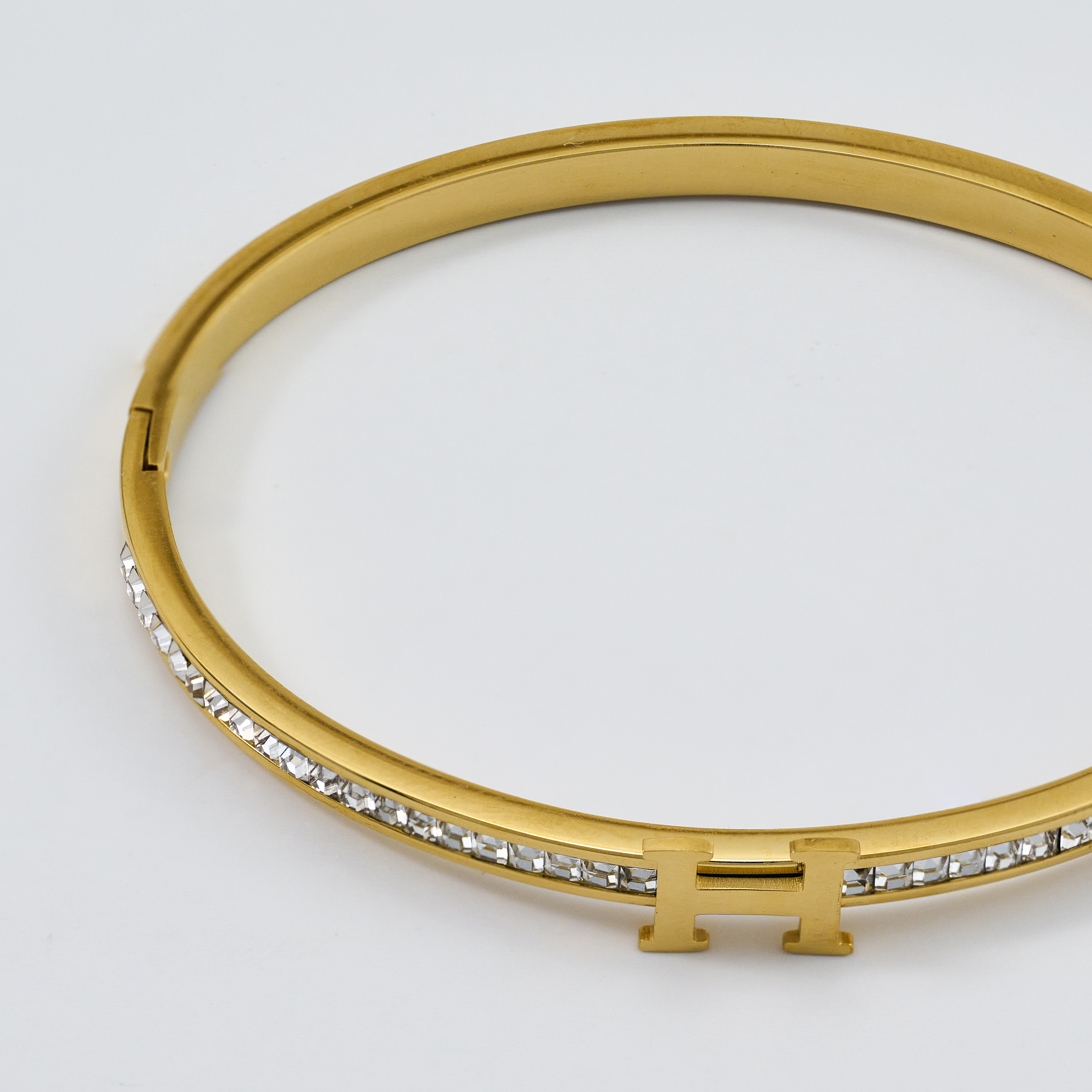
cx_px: 721
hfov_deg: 8.6
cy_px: 539
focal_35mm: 204
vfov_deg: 8.6
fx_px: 7281
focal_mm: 105
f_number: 5.6
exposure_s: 1/160
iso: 200
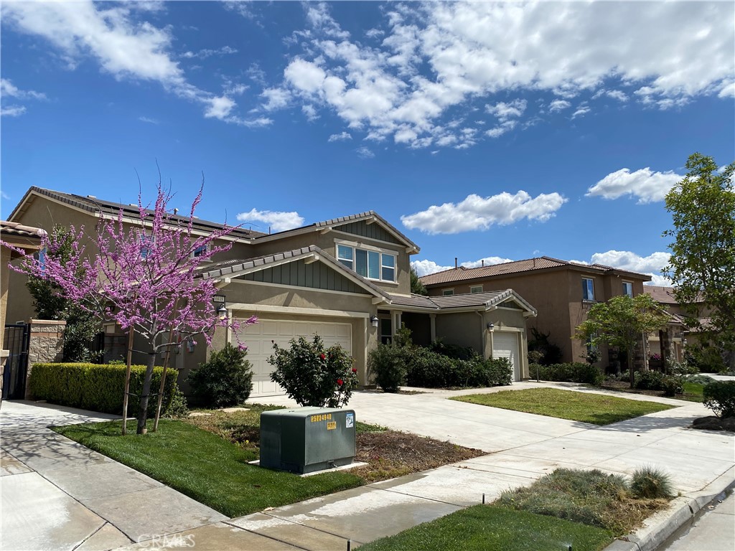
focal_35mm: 26
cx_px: 368
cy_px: 276
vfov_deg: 53.1
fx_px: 552
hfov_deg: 67.3
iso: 32
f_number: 1.8
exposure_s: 1/5495
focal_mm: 4.25
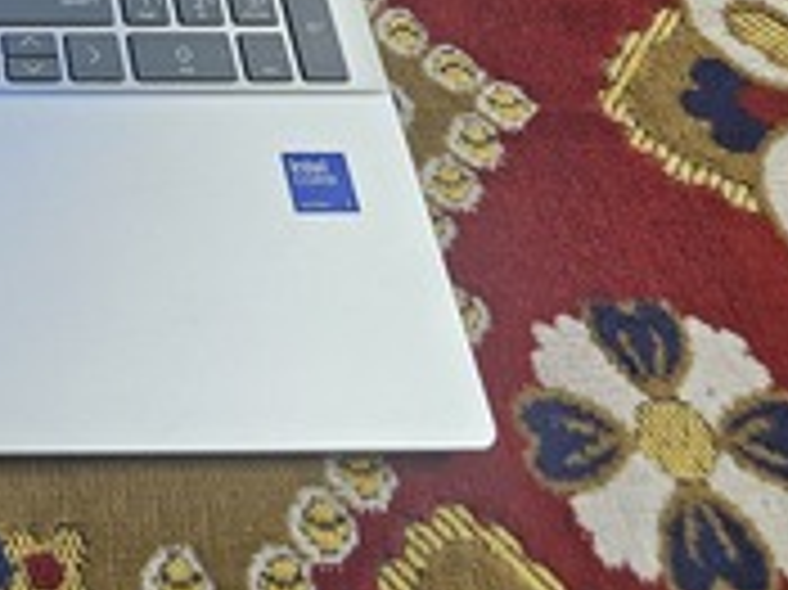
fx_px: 1365
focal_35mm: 60
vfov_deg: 22.2
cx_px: -214
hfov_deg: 27.4
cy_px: -146
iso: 800
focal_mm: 6.3
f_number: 1.7
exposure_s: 1/120
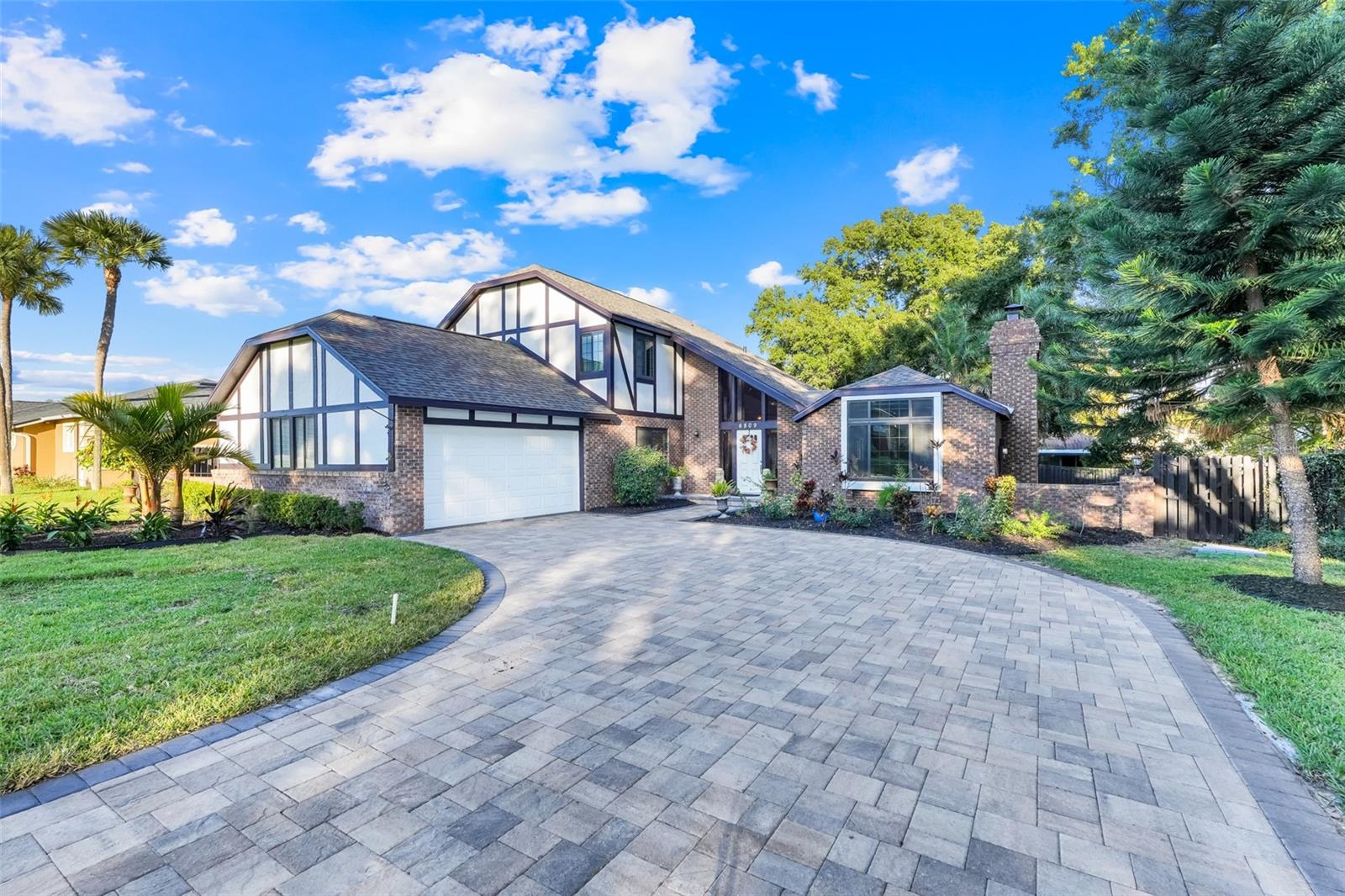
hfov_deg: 95.0
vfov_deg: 72.0
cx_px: 672
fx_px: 616
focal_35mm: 16
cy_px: 448
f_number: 9
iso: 250
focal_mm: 16.5
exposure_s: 1/10
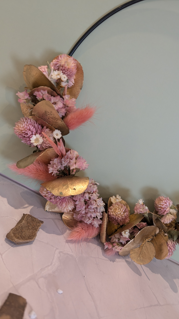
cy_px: 164
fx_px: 228
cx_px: 73
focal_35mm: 27
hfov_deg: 42.7
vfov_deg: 69.8
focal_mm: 6.9
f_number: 1.68
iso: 69
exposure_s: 1/35.9
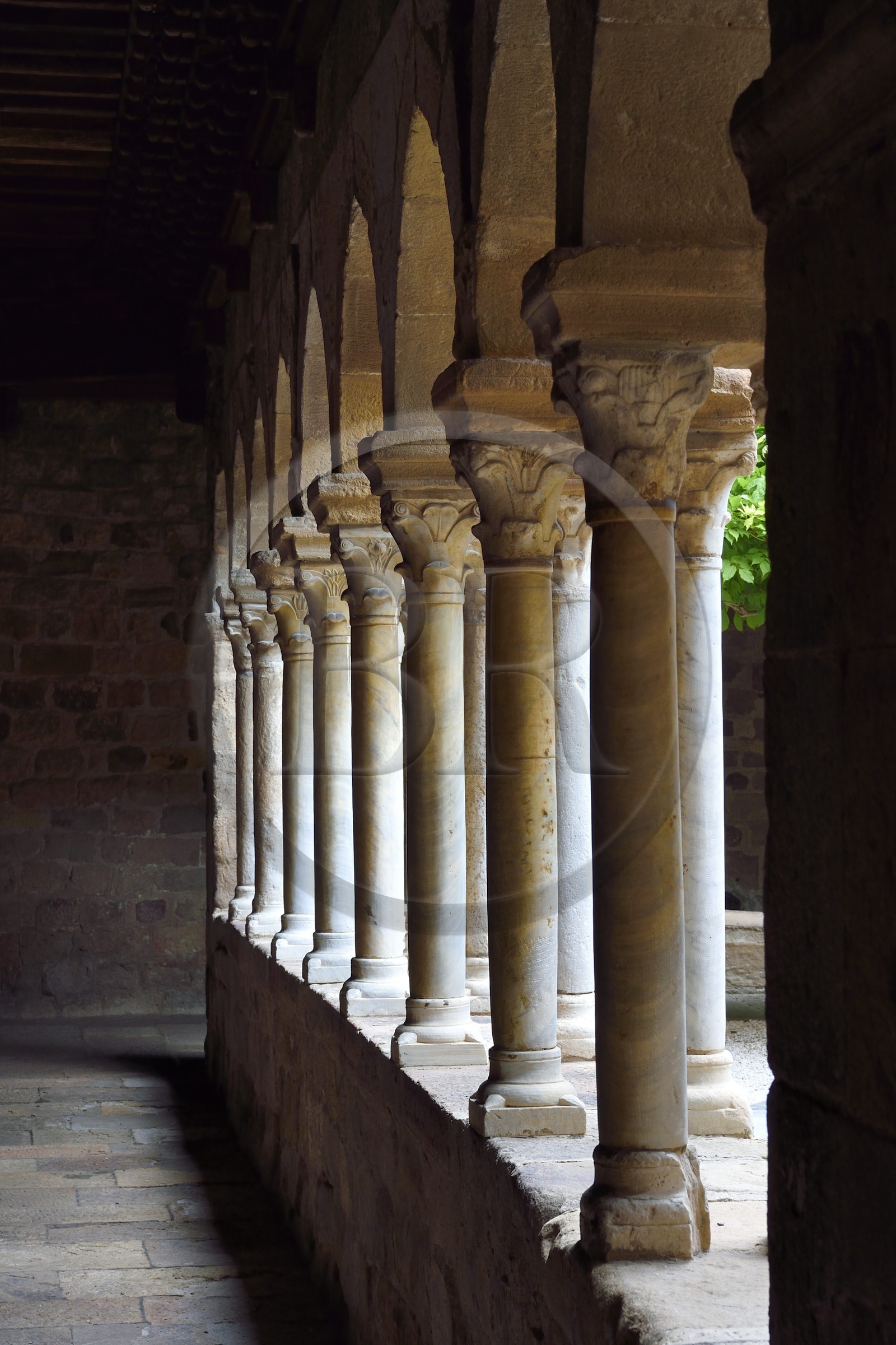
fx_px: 2614
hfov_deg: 19.5
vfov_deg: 28.8
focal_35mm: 70
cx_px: 448
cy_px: 672
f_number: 14
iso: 800
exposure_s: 1/40
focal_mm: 70
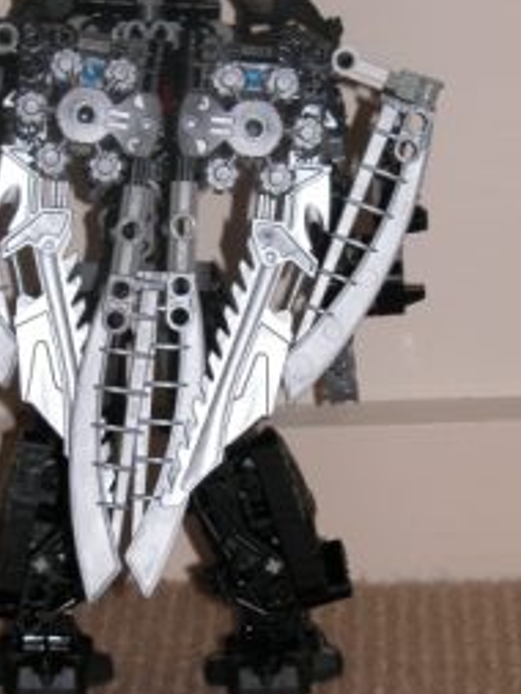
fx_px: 3268
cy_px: 291
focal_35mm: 163
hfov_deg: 9.1
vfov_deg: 12.1
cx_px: 170
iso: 100
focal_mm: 23.7
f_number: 6.4
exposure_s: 1/125
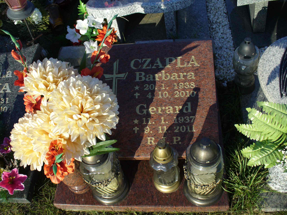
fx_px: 307
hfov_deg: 50.1
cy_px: 108
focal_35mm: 37
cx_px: 144
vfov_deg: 38.7
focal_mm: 6.1
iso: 80
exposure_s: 1/200
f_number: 5.6
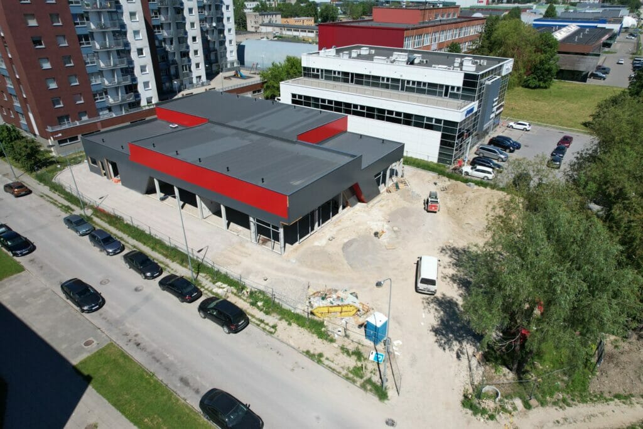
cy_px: 214
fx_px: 393
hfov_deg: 78.6
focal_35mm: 22
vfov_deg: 57.2
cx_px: 322
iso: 110
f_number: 2.8
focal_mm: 8.38
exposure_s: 1/2500
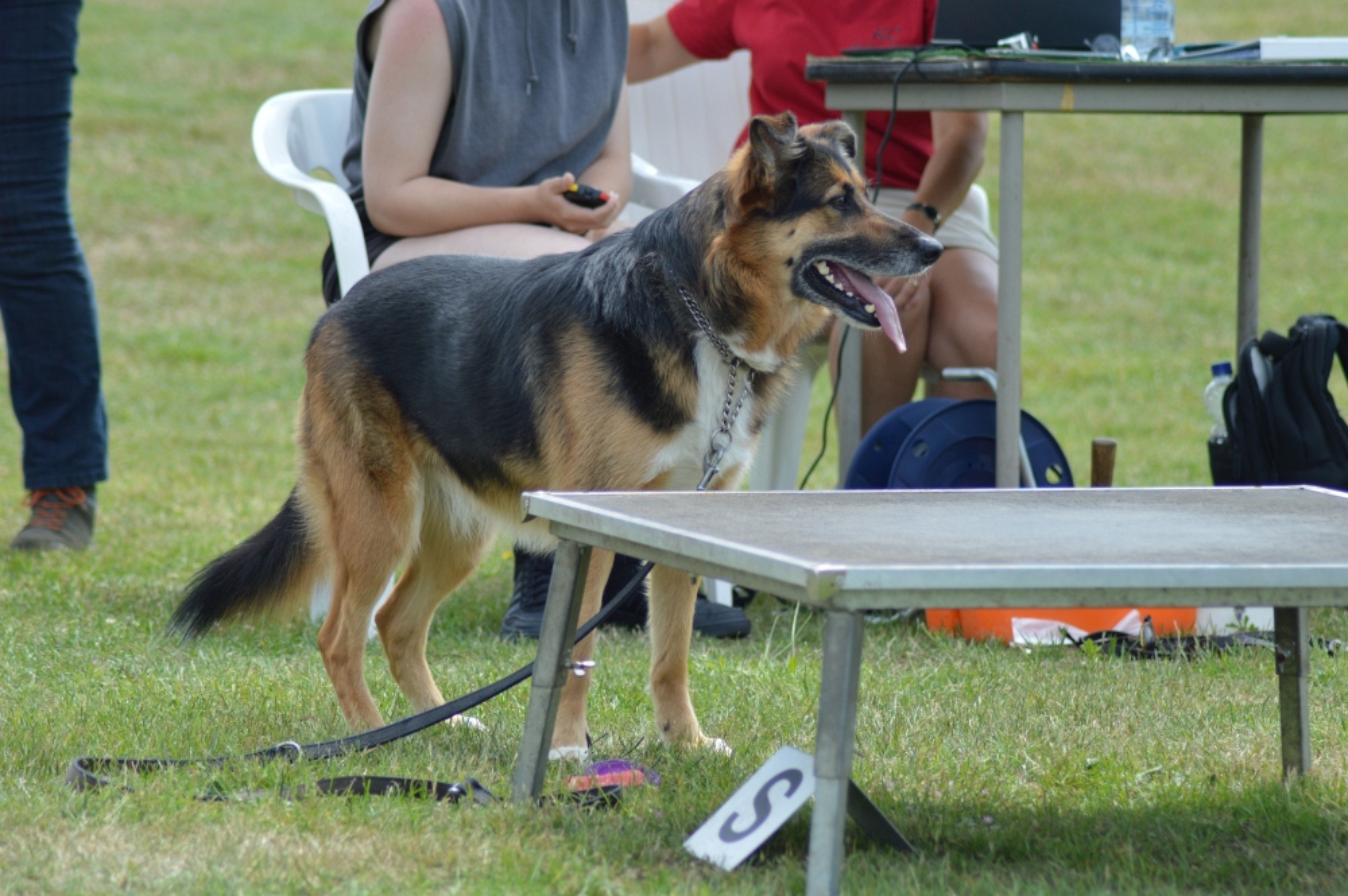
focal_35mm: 210
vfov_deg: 6.5
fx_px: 7857
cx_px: 674
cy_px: 448
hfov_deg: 9.8
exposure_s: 1/1250
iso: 400
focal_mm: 140
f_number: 5
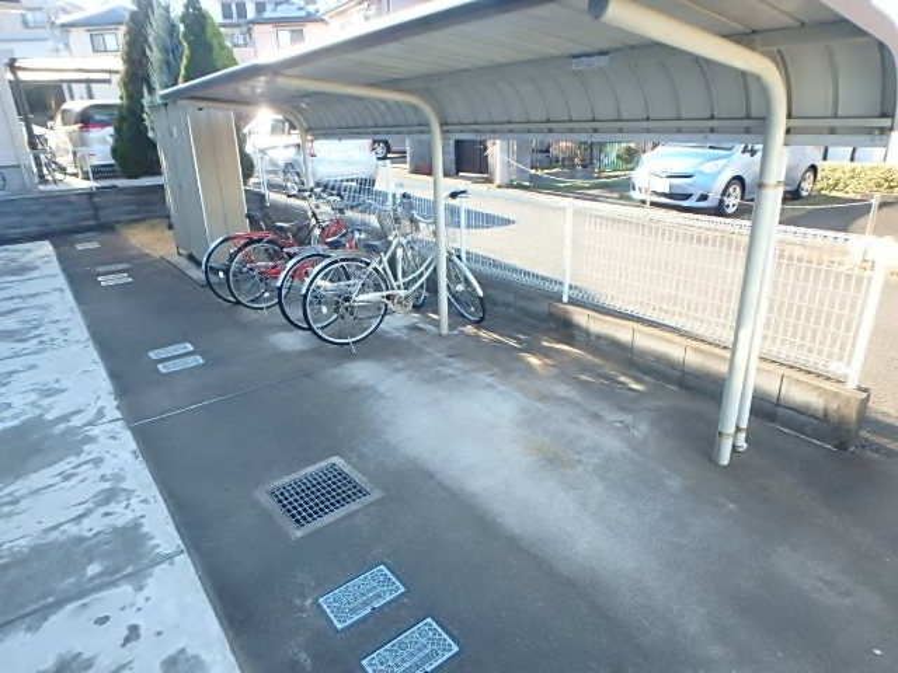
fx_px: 545
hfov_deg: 79.0
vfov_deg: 63.4
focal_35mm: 21
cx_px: 449
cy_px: 336
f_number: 3.5
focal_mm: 3.7
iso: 320
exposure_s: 1/250
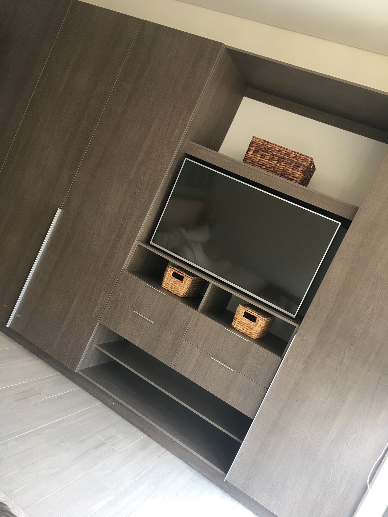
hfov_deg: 48.2
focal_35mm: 29
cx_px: 194
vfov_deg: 61.7
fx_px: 433
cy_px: 258
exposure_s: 1/15
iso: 32
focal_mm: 4.15
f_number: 2.2
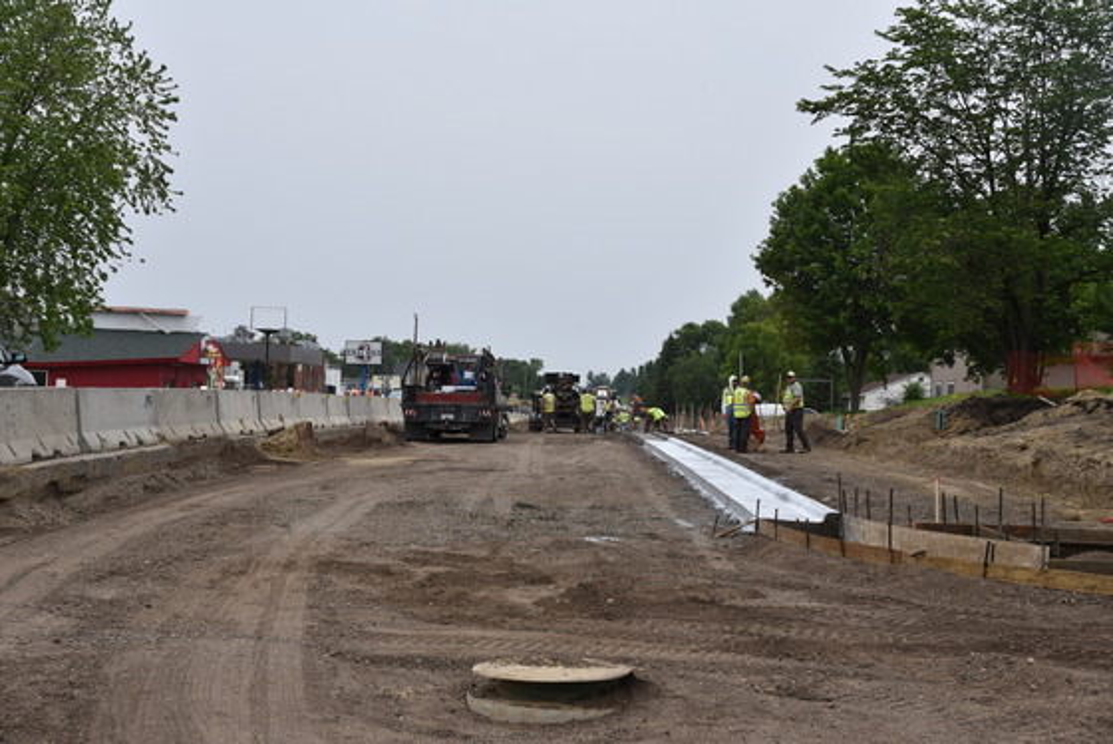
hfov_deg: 36.2
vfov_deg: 24.6
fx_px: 1701
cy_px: 372
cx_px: 556
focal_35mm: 55
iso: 200
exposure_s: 1/320
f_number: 9
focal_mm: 55
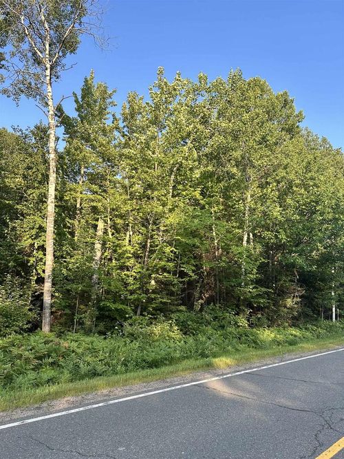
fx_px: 318
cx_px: 172
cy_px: 230
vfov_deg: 71.6
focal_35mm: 24
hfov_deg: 56.8
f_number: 1.78
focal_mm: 6.86
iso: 80
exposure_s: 1/894
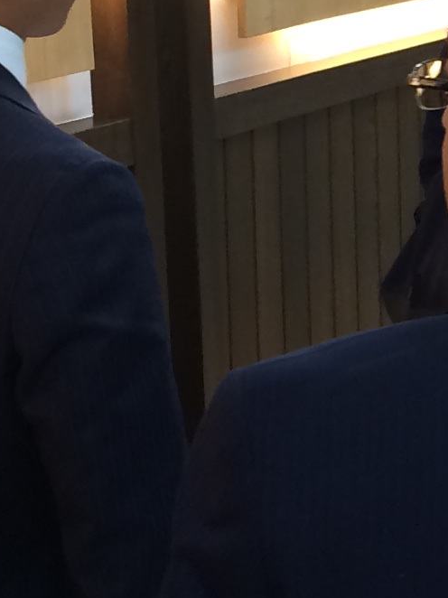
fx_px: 2469
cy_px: 184
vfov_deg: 13.8
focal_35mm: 143
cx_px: 818
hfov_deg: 9.8
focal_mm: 4.15
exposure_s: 1/30
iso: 64
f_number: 2.2
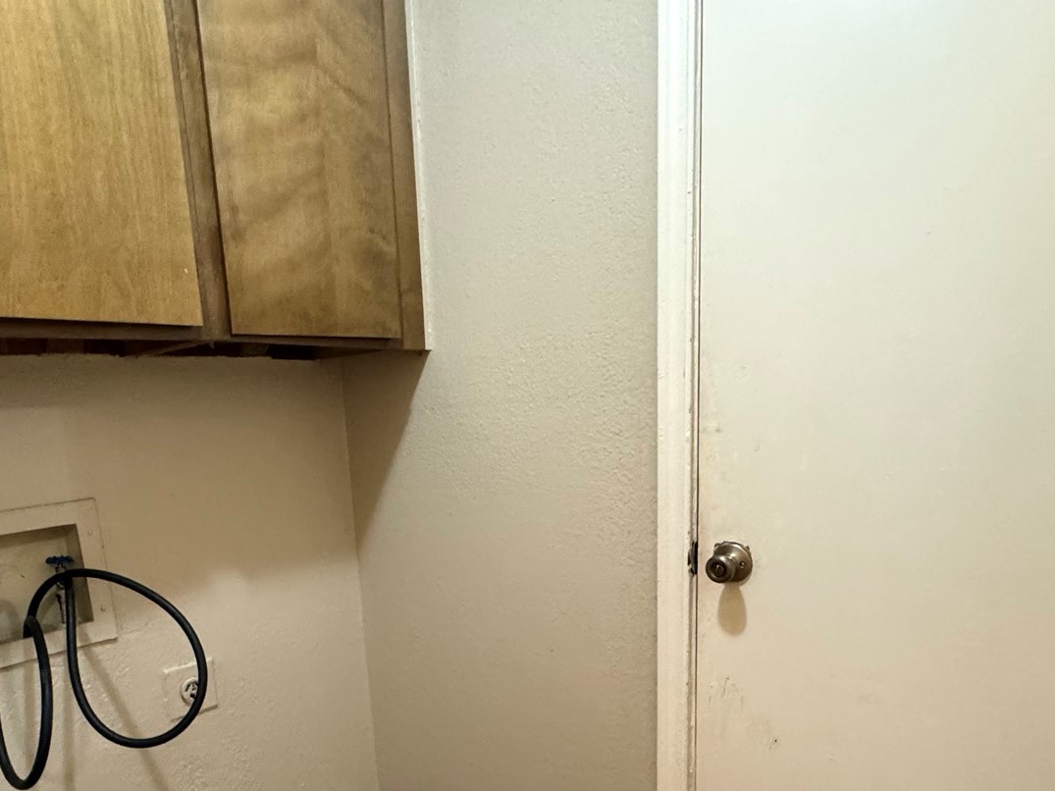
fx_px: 762
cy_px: 579
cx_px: 422
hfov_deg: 68.7
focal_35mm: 25
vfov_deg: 52.8
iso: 640
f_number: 2.2
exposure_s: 1/60
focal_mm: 2.22
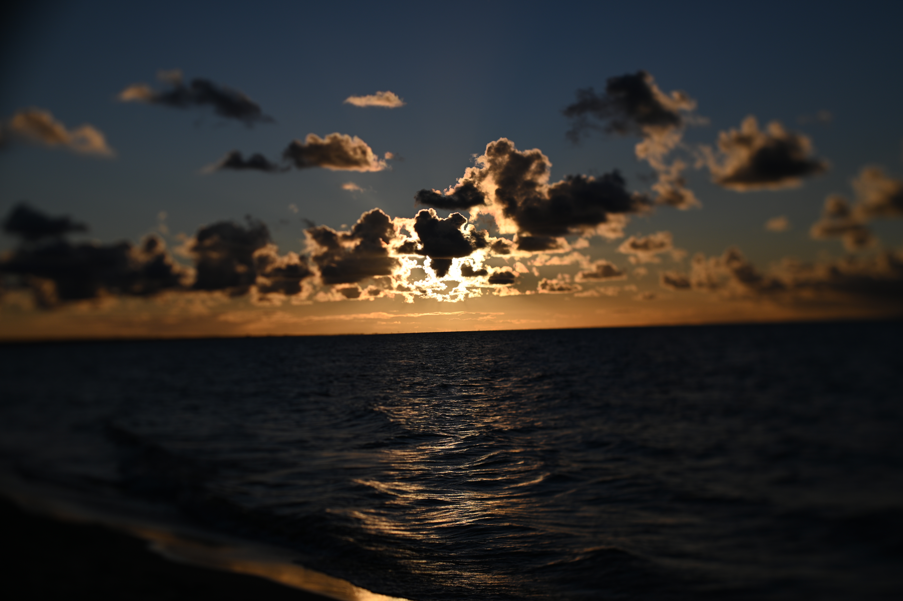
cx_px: 452
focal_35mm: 50
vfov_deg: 27.0
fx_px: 1253
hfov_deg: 39.6
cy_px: 300
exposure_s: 1/5000
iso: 100
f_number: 1.4
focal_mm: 50
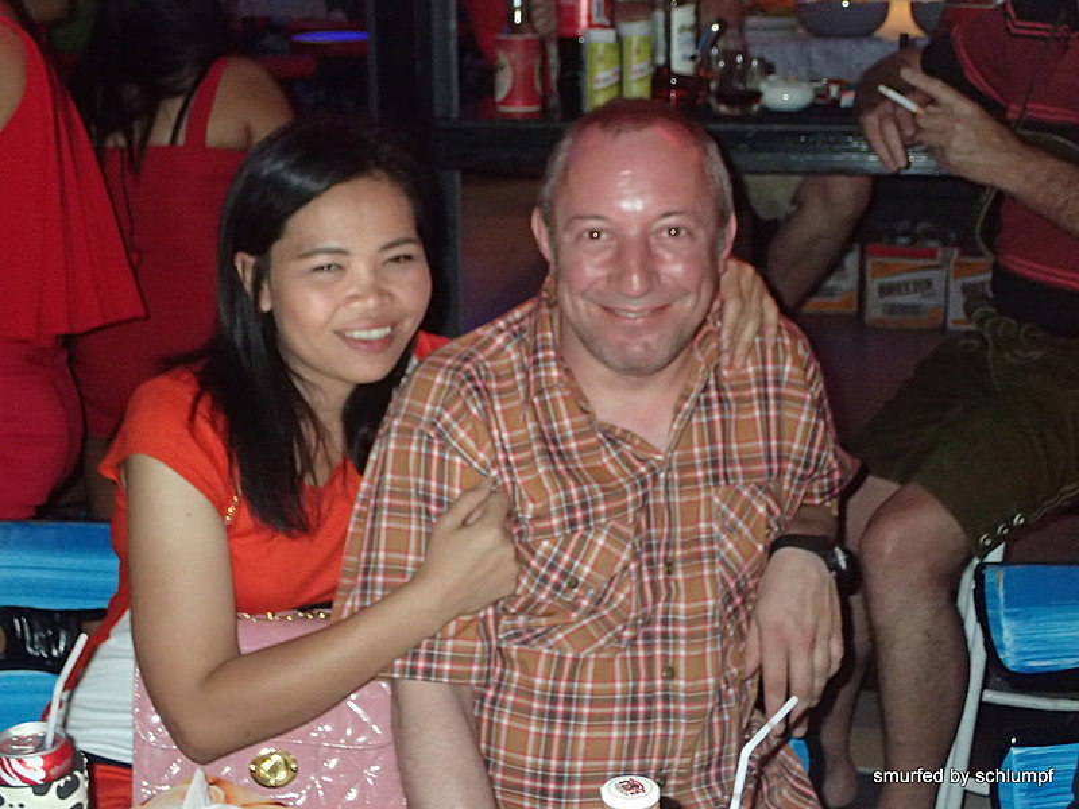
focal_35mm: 53
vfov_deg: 27.5
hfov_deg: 36.2
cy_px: 404
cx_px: 540
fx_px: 1652
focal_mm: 9.61
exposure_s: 1/50
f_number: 3.4
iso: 800
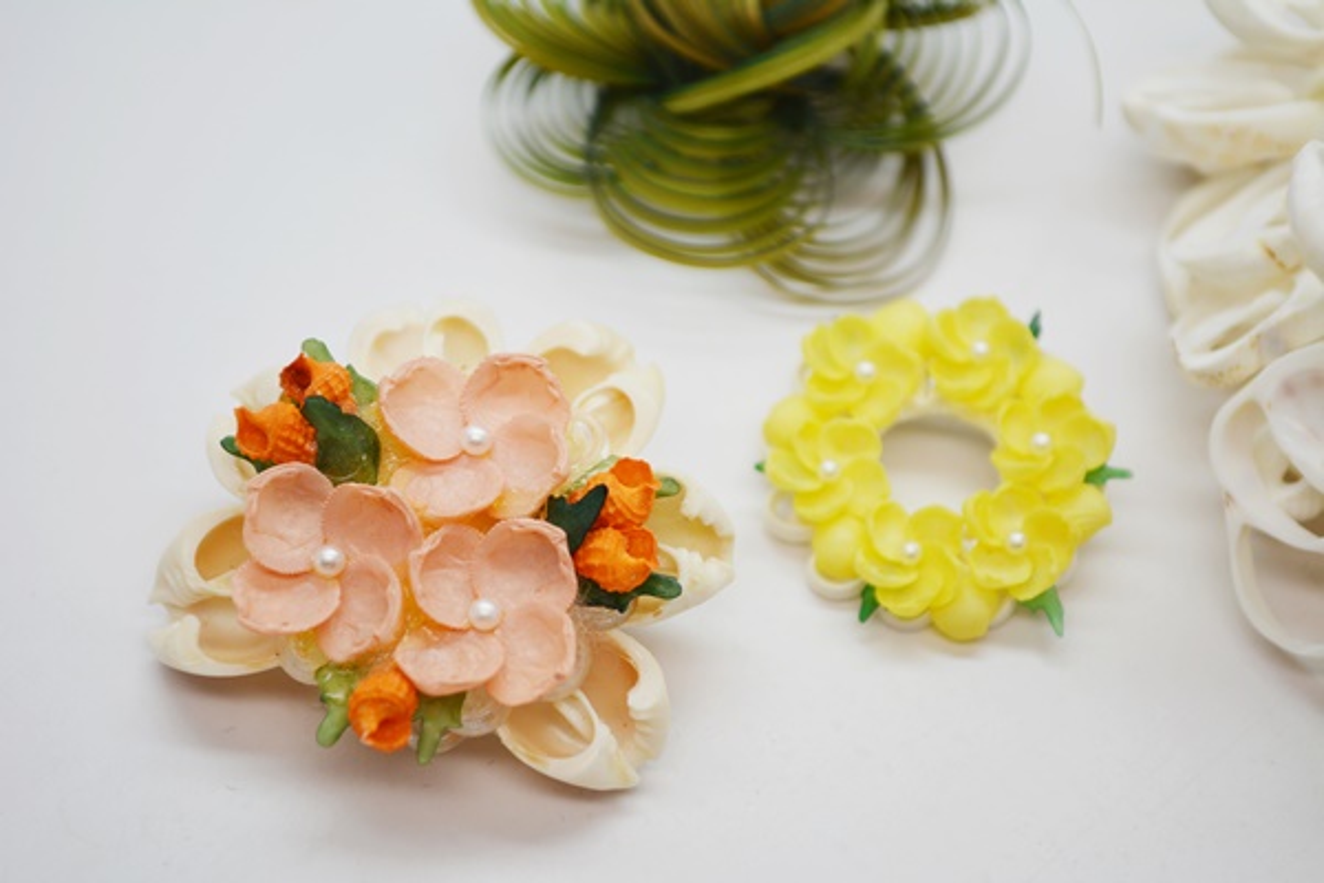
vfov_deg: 16.6
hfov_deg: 24.6
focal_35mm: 82
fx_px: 3034
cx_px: 662
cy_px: 442
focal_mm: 55
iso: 200
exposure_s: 1/125
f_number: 5.6
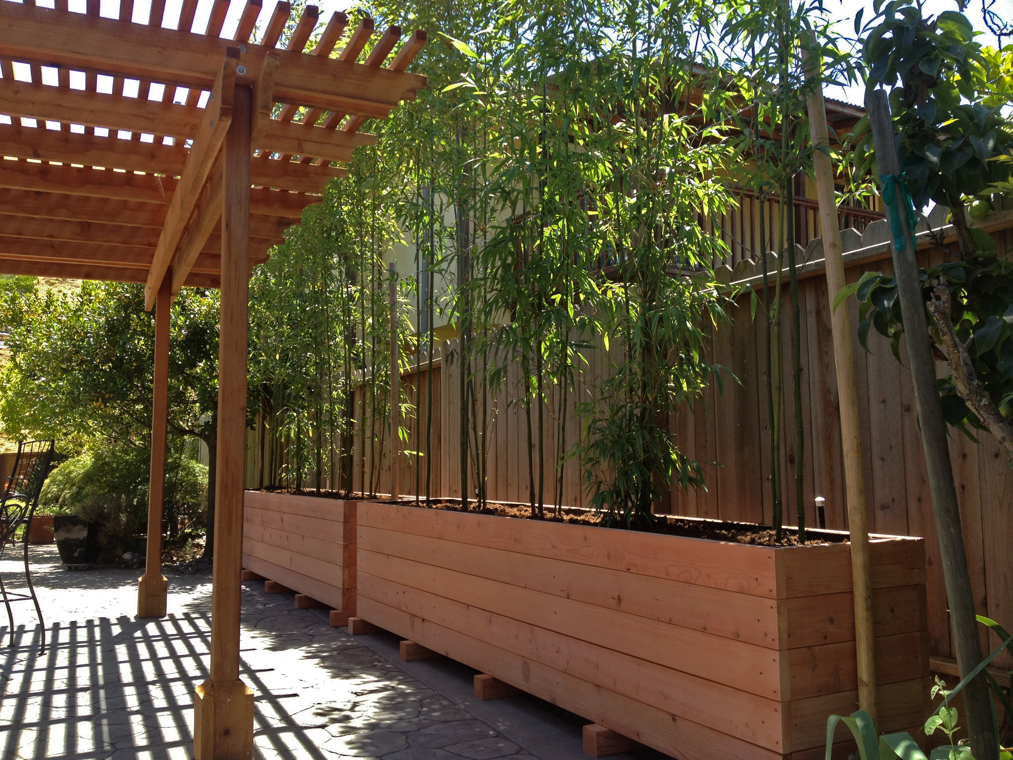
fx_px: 1024
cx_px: 506
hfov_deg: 52.6
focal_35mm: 35
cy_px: 380
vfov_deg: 40.7
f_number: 2.4
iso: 50
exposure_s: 1/312
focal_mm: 4.28
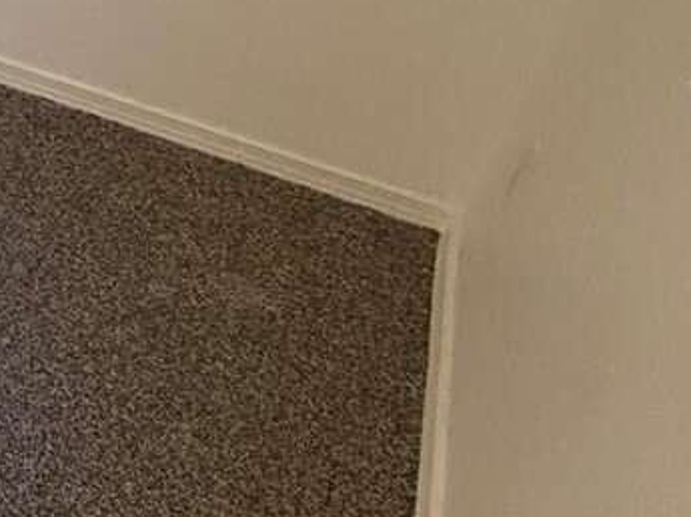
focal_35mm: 65
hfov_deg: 18.0
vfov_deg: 20.8
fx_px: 1296
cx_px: -747
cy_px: -124
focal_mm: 2.22
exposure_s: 1/60
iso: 500
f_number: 2.2
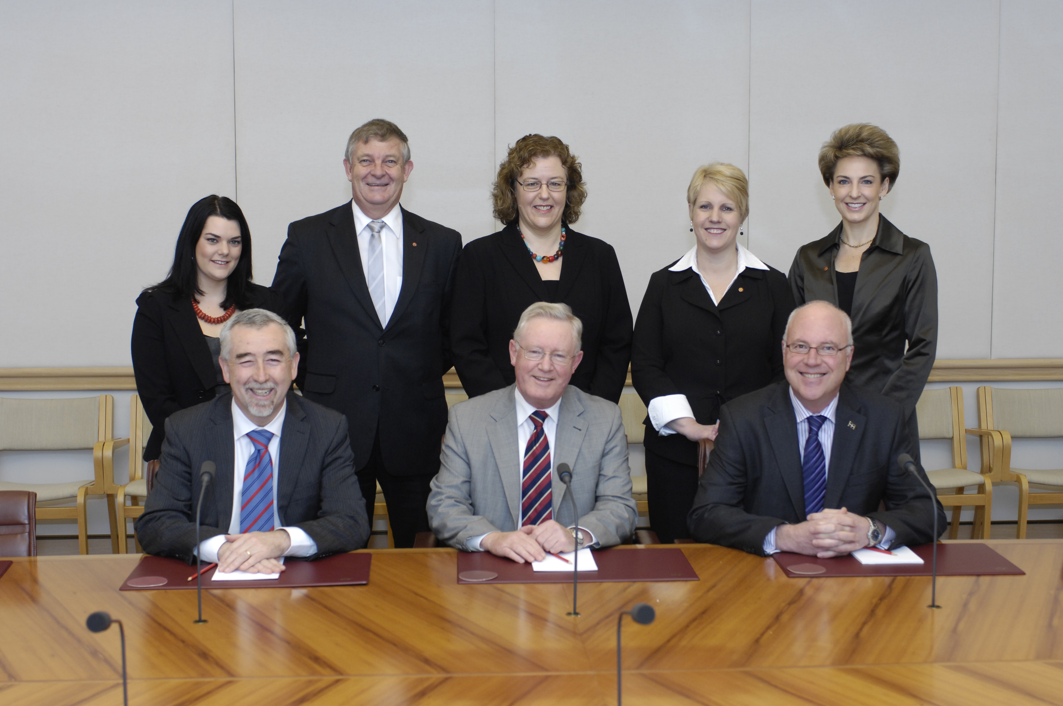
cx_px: 532
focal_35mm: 52
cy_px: 353
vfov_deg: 25.7
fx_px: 1548
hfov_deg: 37.9
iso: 400
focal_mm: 35
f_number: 4
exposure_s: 1/80
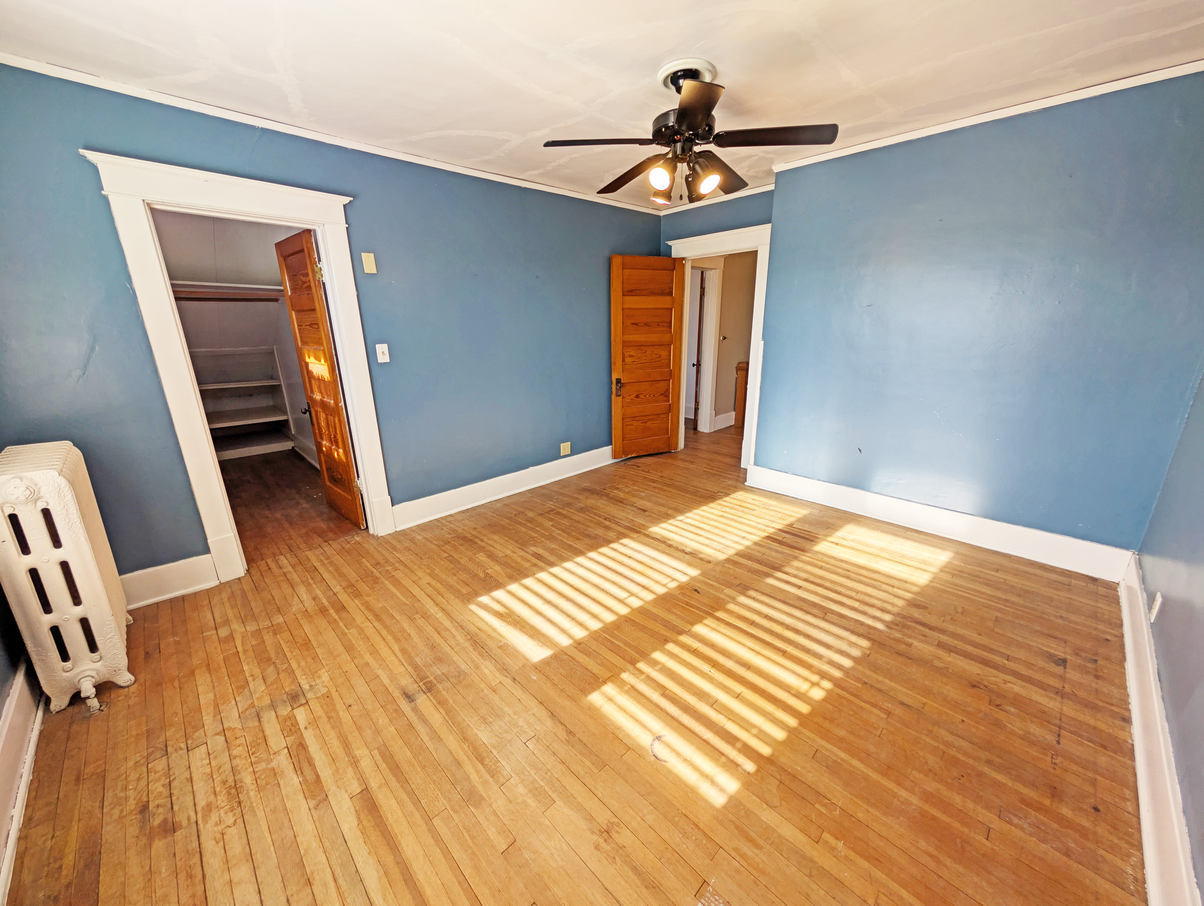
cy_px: 453
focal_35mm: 12
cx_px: 602
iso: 47
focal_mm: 2.02
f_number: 1.7
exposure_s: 1/249
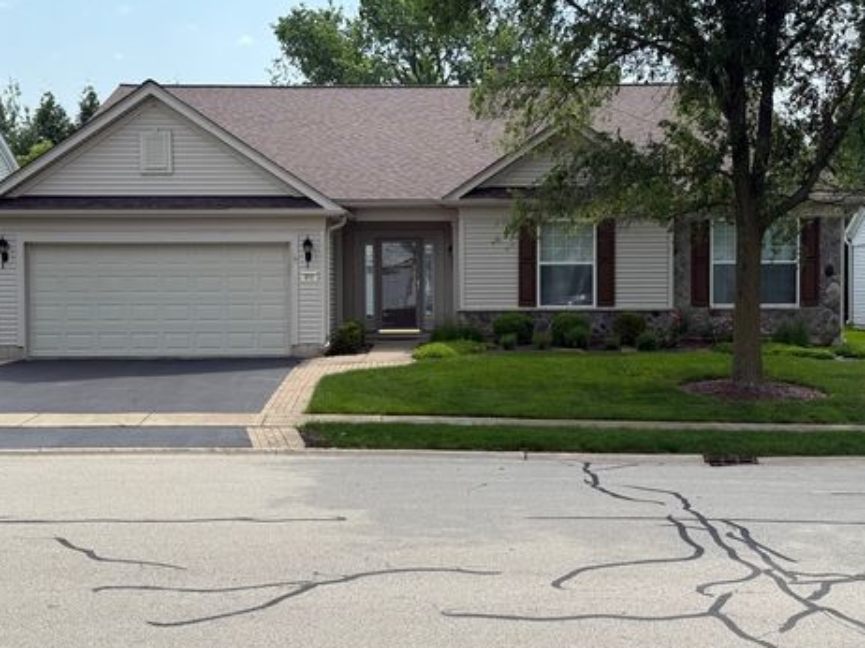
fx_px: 1299
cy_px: 308
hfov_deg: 36.8
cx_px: 431
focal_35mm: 52
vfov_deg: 28.0
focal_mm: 6.76
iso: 100
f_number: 1.78
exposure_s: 1/5208
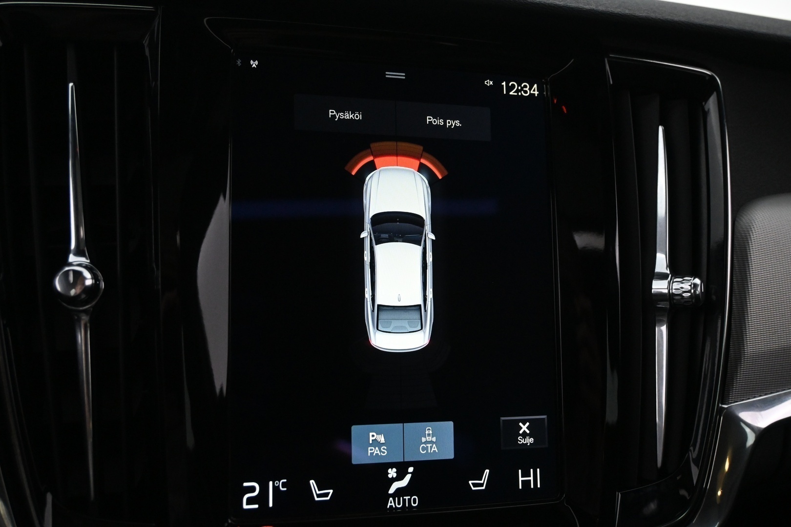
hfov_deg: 53.1
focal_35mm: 36
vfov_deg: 36.9
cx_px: 396
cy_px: 264
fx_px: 791
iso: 3200
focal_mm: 24
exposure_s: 1/100
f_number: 5
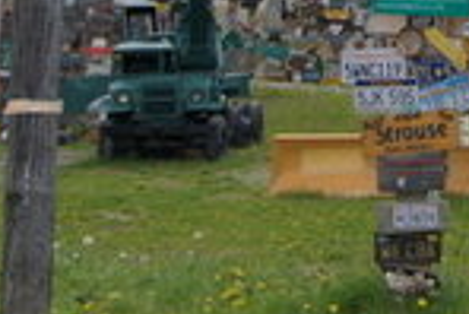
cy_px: -29
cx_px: 762
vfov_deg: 10.1
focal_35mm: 134
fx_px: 1747
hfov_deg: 14.0
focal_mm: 22
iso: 200
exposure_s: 1/320
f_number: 10
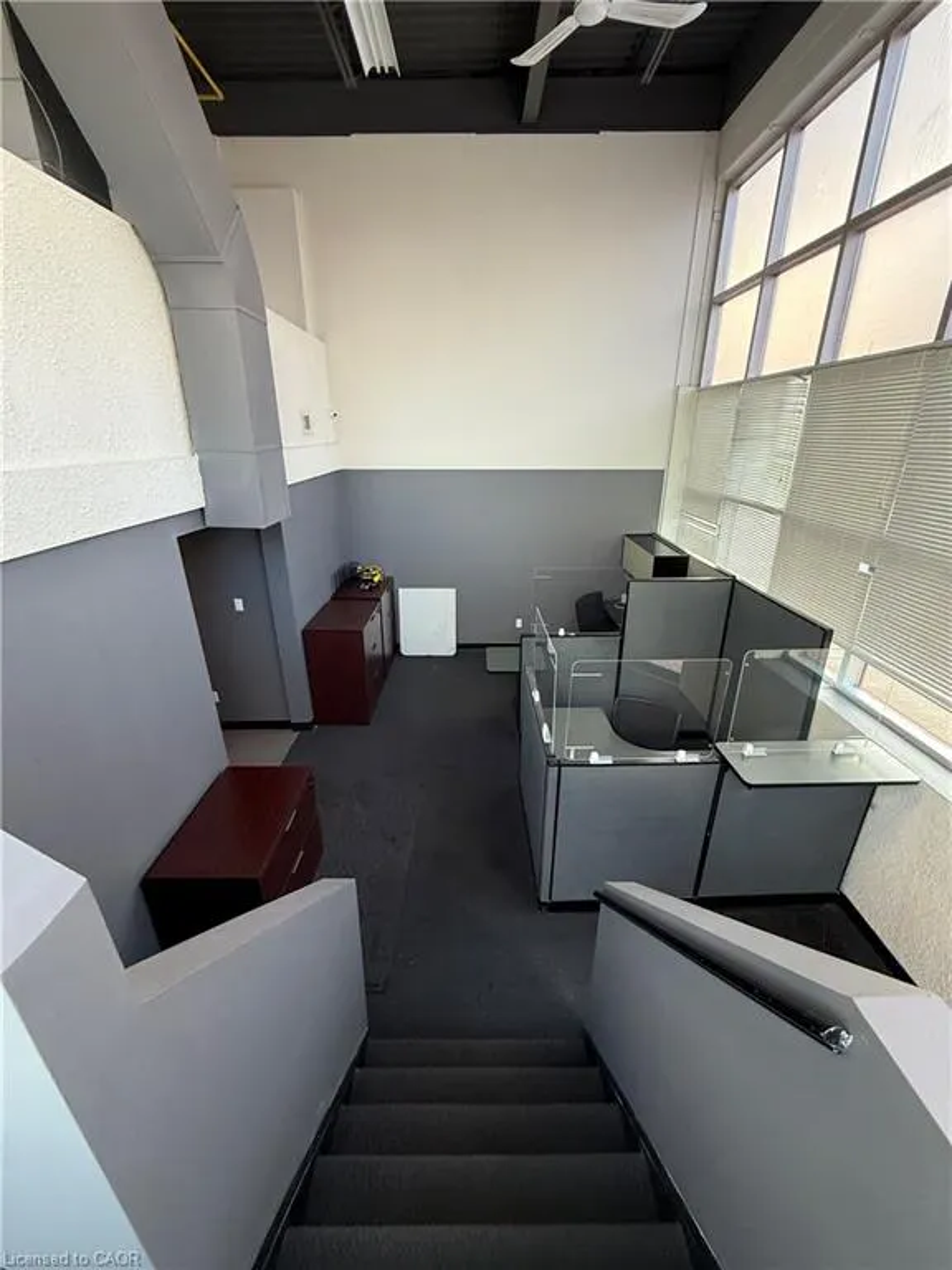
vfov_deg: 102.1
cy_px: 635
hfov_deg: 85.7
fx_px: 513
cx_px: 476
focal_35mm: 14
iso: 250
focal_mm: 2.22
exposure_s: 1/120
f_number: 2.2
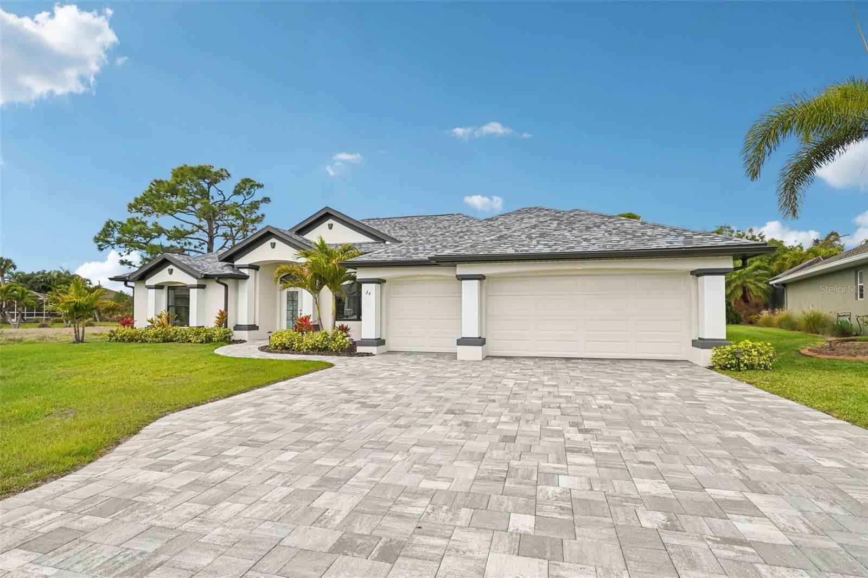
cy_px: 289
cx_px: 434
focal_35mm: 18
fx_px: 422
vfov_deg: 68.9
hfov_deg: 91.6
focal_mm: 17.5
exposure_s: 1/1600
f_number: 8
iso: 400
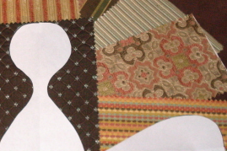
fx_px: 592
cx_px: 36
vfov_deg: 14.5
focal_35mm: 94
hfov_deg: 21.4
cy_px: 56
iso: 100
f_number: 2.8
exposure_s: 1/45
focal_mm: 6.3
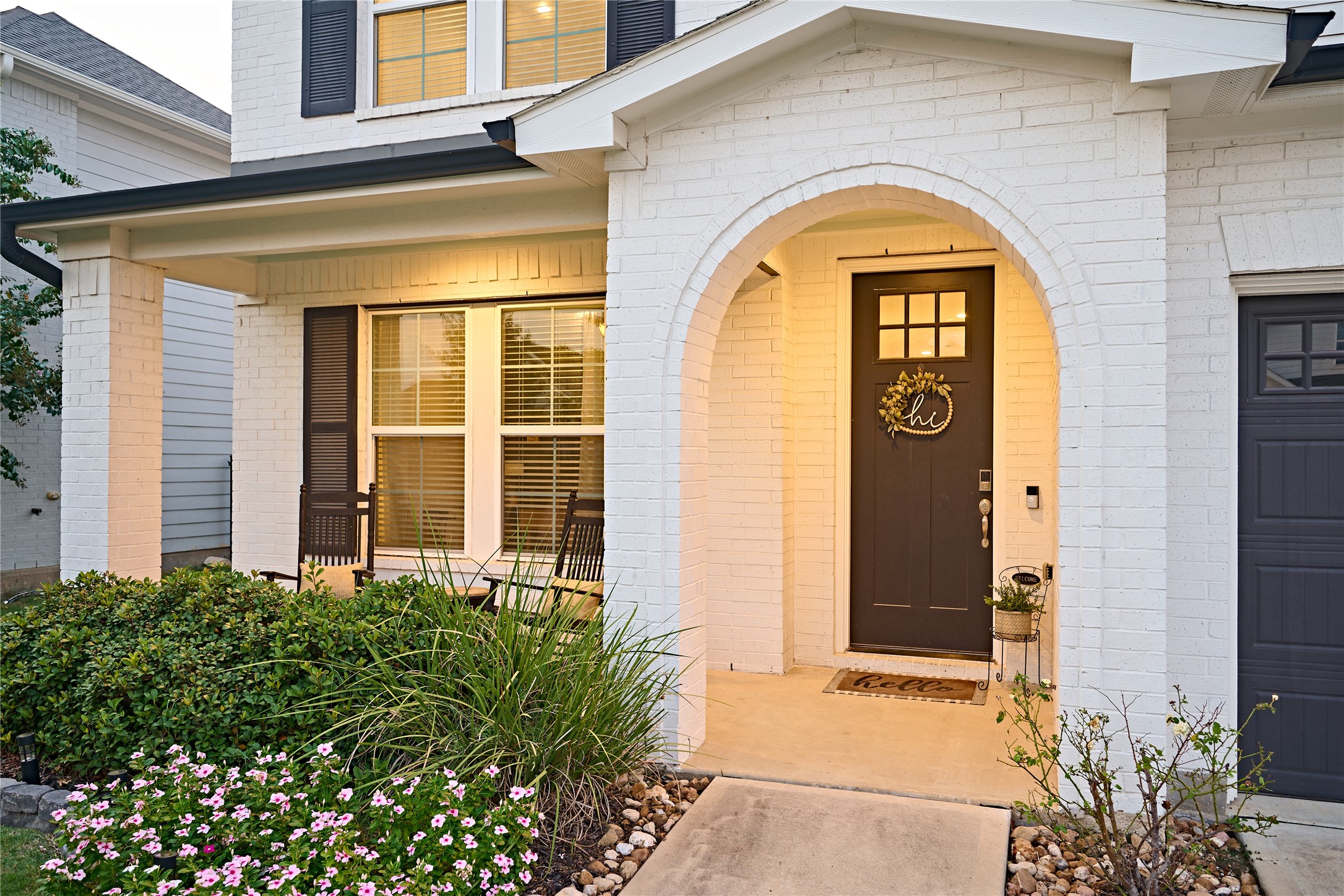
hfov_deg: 70.4
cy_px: 448
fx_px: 952
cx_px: 672
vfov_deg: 50.4
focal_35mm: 26
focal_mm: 25.5
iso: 100
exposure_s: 1.3
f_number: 5
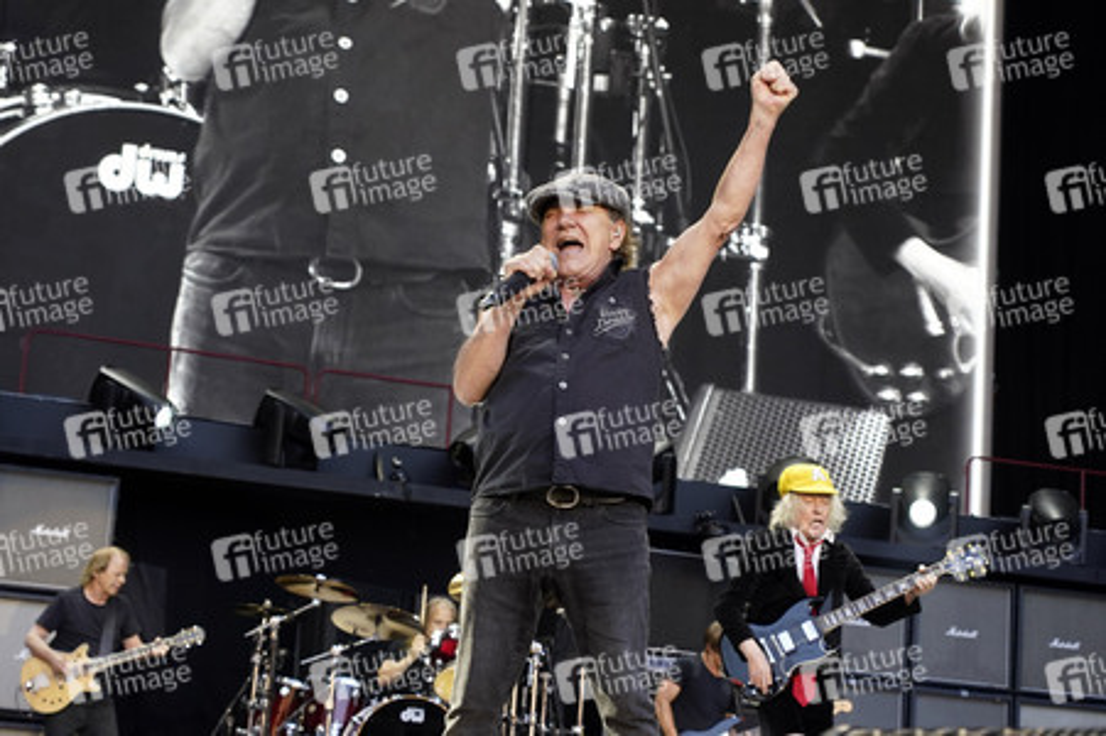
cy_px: 368
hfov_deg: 34.5
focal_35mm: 58
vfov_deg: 23.3
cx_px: 553
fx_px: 1781
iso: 1600
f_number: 5
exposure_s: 1/400
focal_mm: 58
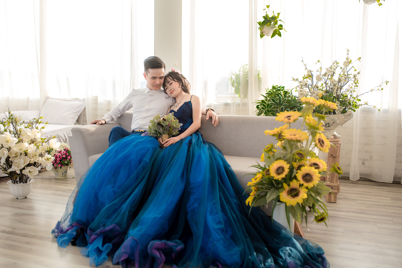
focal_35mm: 35
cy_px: 134
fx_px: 391
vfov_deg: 37.9
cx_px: 201
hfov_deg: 54.4
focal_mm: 35
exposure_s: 1/400
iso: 100
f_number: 2.5
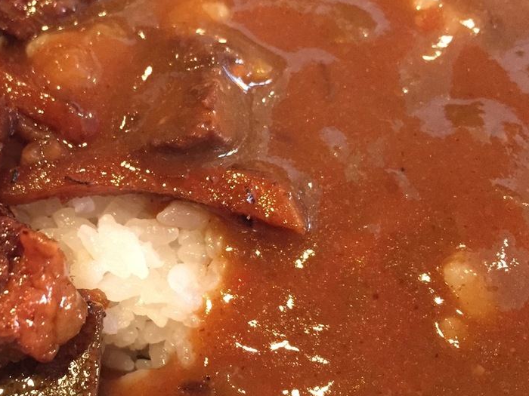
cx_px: 102
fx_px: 886
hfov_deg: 32.3
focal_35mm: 58
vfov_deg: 25.2
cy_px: 189
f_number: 2.2
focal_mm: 4.15
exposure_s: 1/30
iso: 250
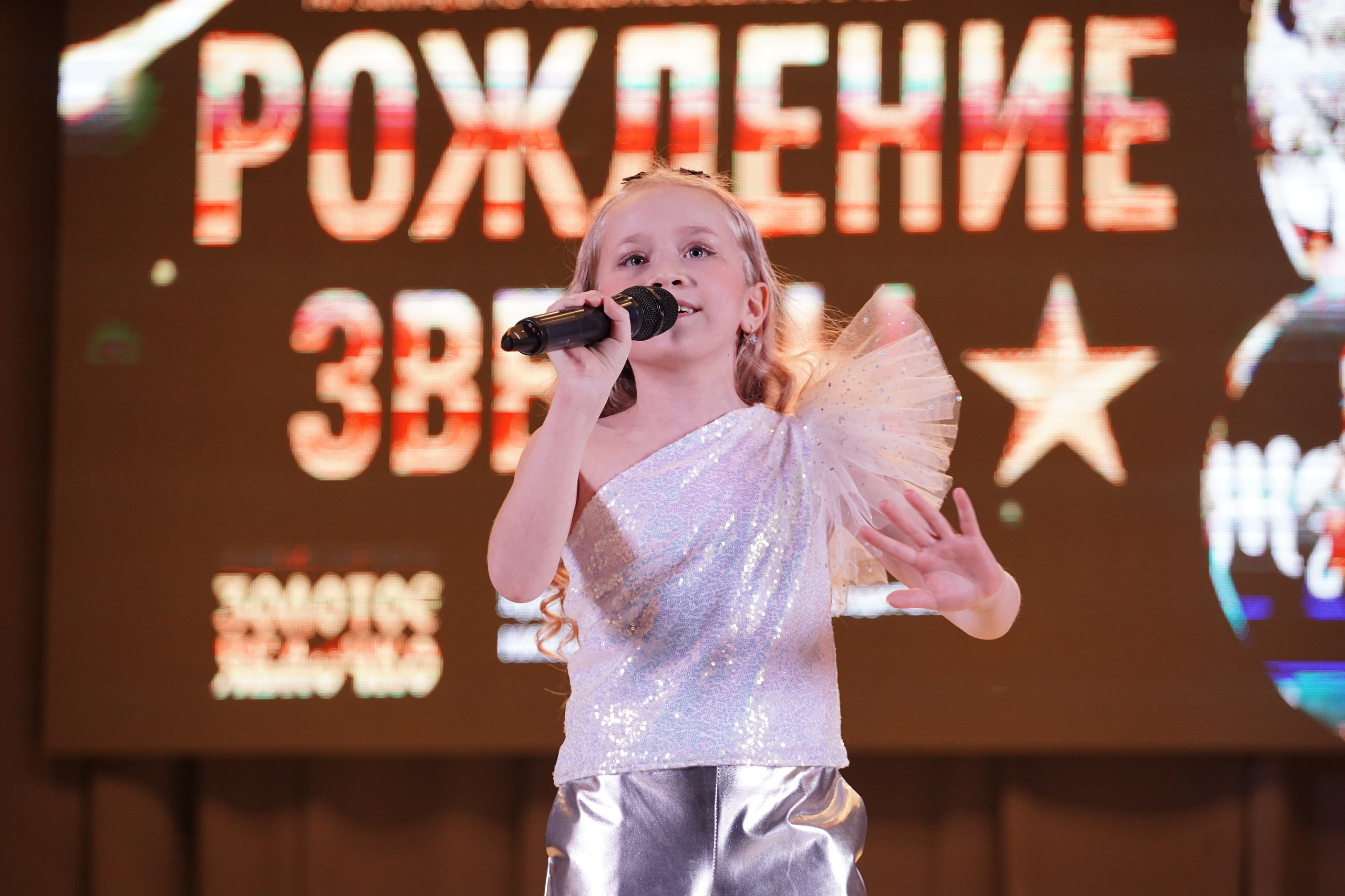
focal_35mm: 126
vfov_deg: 10.9
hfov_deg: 16.3
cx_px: 672
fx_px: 4707
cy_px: 448
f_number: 4
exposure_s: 1/500
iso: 3200
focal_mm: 126
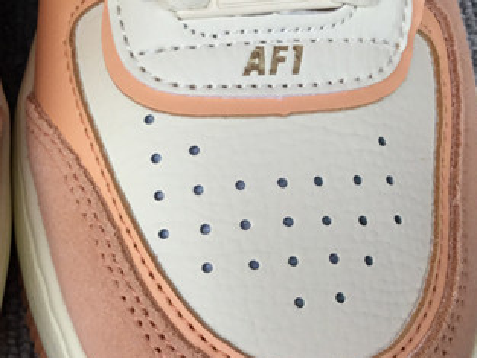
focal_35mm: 89
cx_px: -21
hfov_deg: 21.1
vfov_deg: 16.6
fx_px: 1227
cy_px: 161
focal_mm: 3.3
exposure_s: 1/226
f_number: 2.4
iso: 25
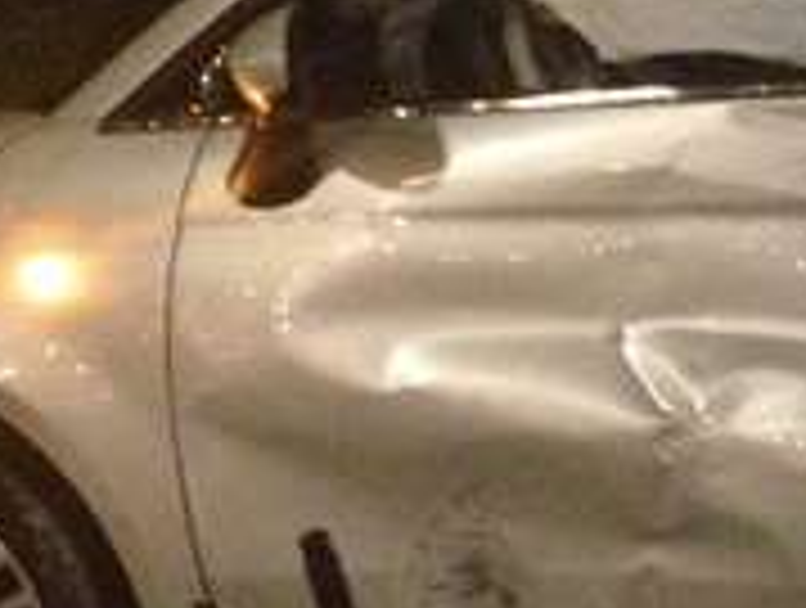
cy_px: 676
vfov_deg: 9.4
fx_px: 3640
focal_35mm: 156
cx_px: 977
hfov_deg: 12.3
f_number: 2.4
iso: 800
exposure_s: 1/15
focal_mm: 4.28
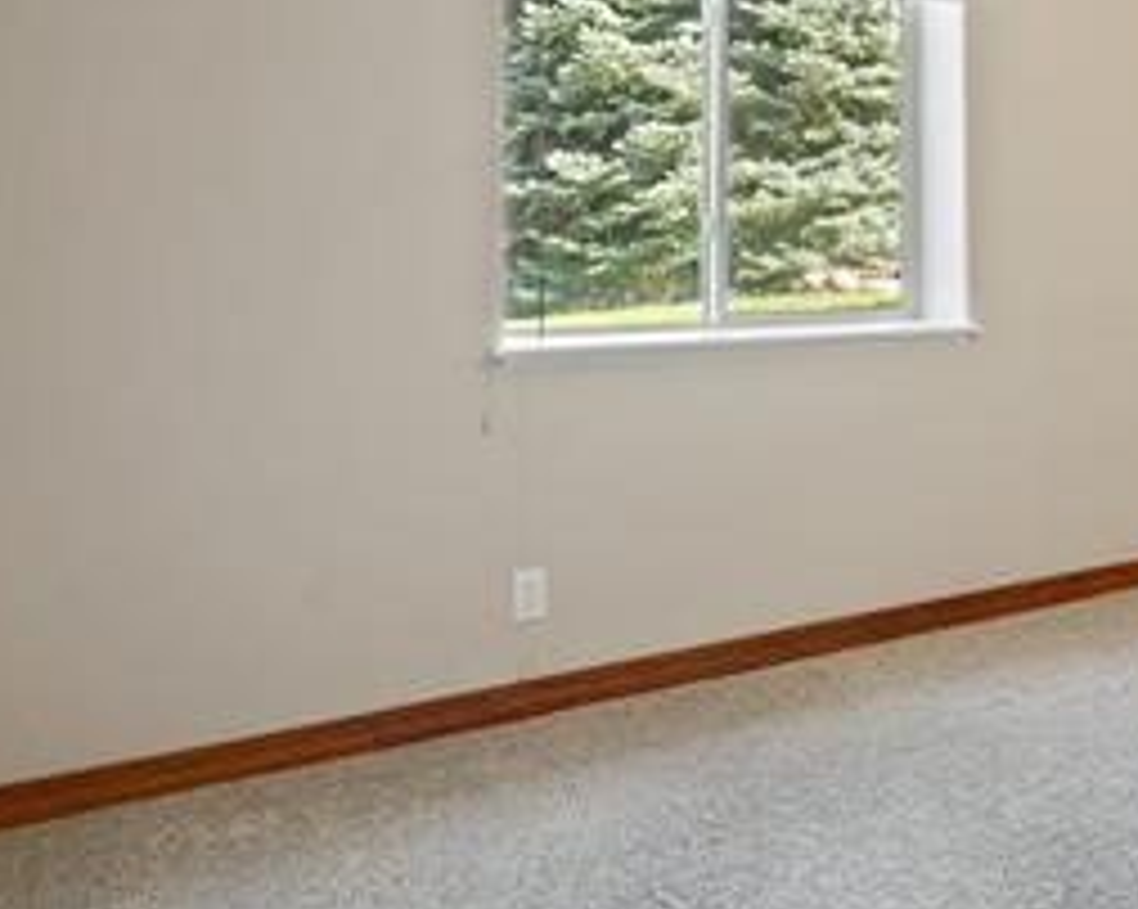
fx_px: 1279
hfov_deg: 38.8
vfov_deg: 38.1
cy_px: 230
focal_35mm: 38
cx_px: 1273
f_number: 8
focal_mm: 16
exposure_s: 1.5
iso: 200
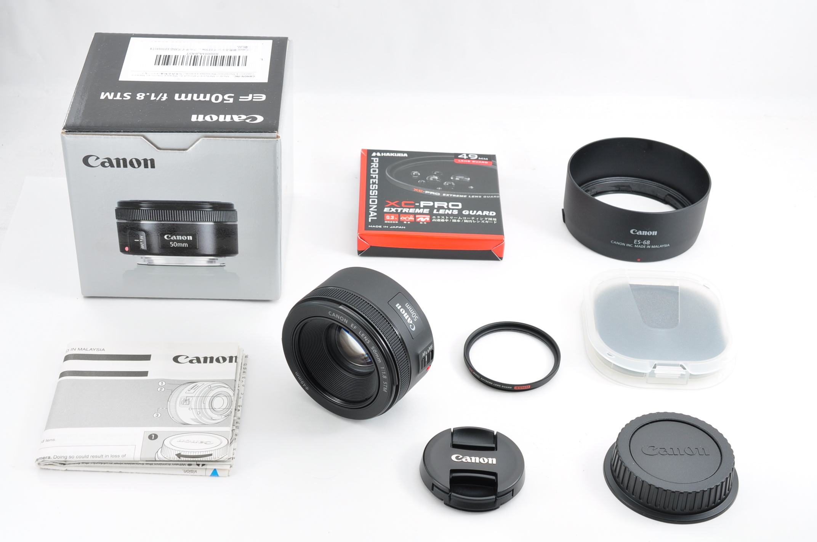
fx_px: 1360
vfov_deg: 22.6
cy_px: 271
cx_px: 408
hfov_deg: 33.4
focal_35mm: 60
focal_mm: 40
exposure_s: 1/200
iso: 200
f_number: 14
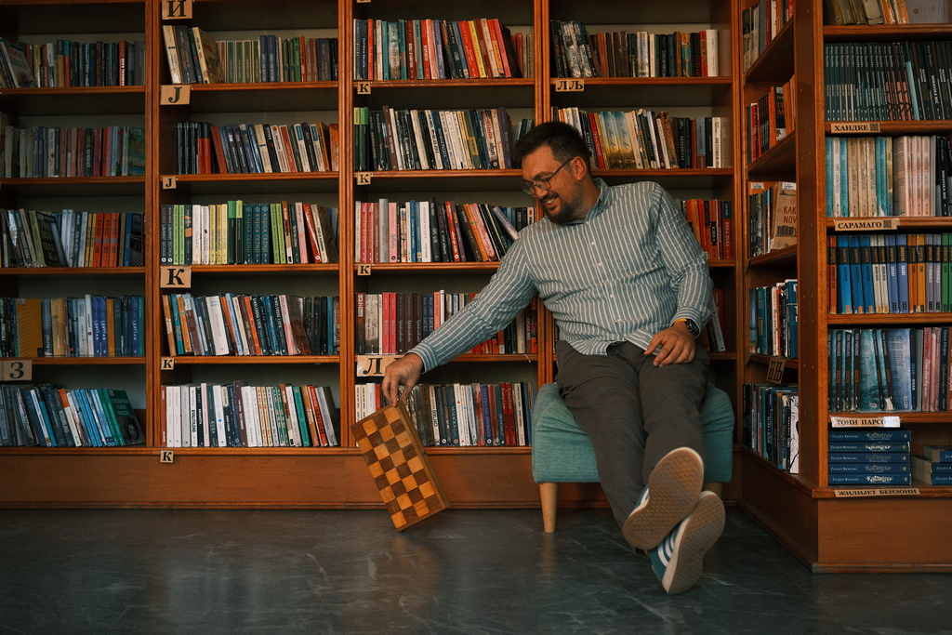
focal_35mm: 41
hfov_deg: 47.4
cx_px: 476
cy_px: 318
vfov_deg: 32.6
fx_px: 1084
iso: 800
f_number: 2
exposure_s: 1/320
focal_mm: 27
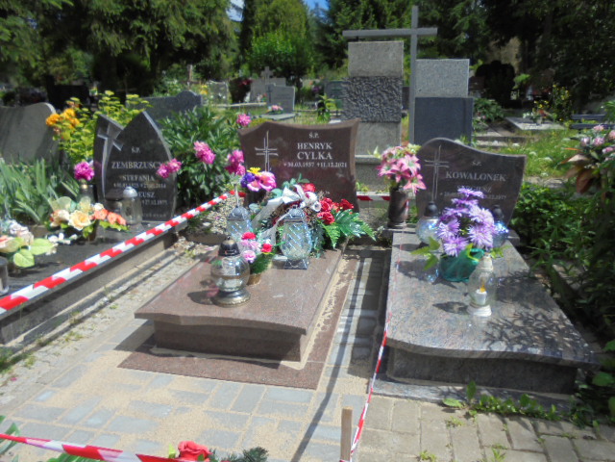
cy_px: 231
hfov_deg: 67.3
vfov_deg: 53.1
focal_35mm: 26
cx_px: 308
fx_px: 462
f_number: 11.5
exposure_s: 1/125
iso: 100
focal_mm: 4.6
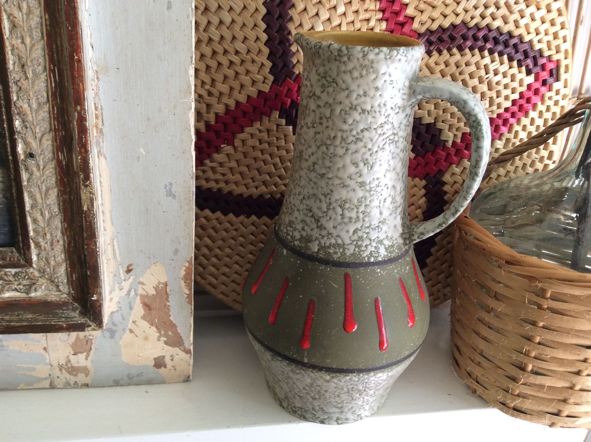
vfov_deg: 44.1
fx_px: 546
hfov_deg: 56.9
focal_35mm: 32
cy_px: 221
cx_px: 296
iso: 40
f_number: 2.4
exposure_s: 1/25
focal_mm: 3.3
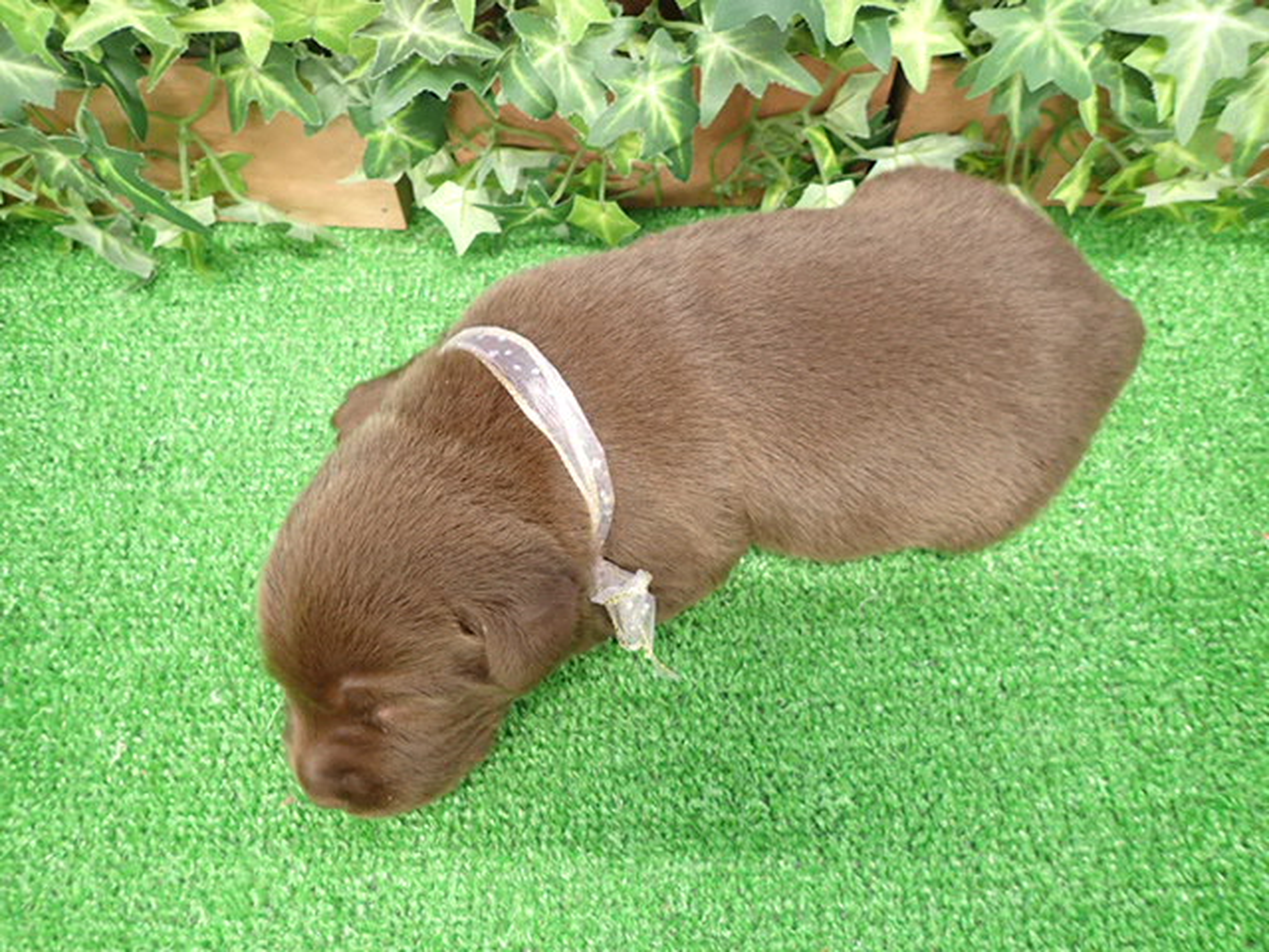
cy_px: 476
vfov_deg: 54.9
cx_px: 634
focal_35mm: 25
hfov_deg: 69.4
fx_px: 916
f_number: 2
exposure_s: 1/20
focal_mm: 4.5
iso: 400
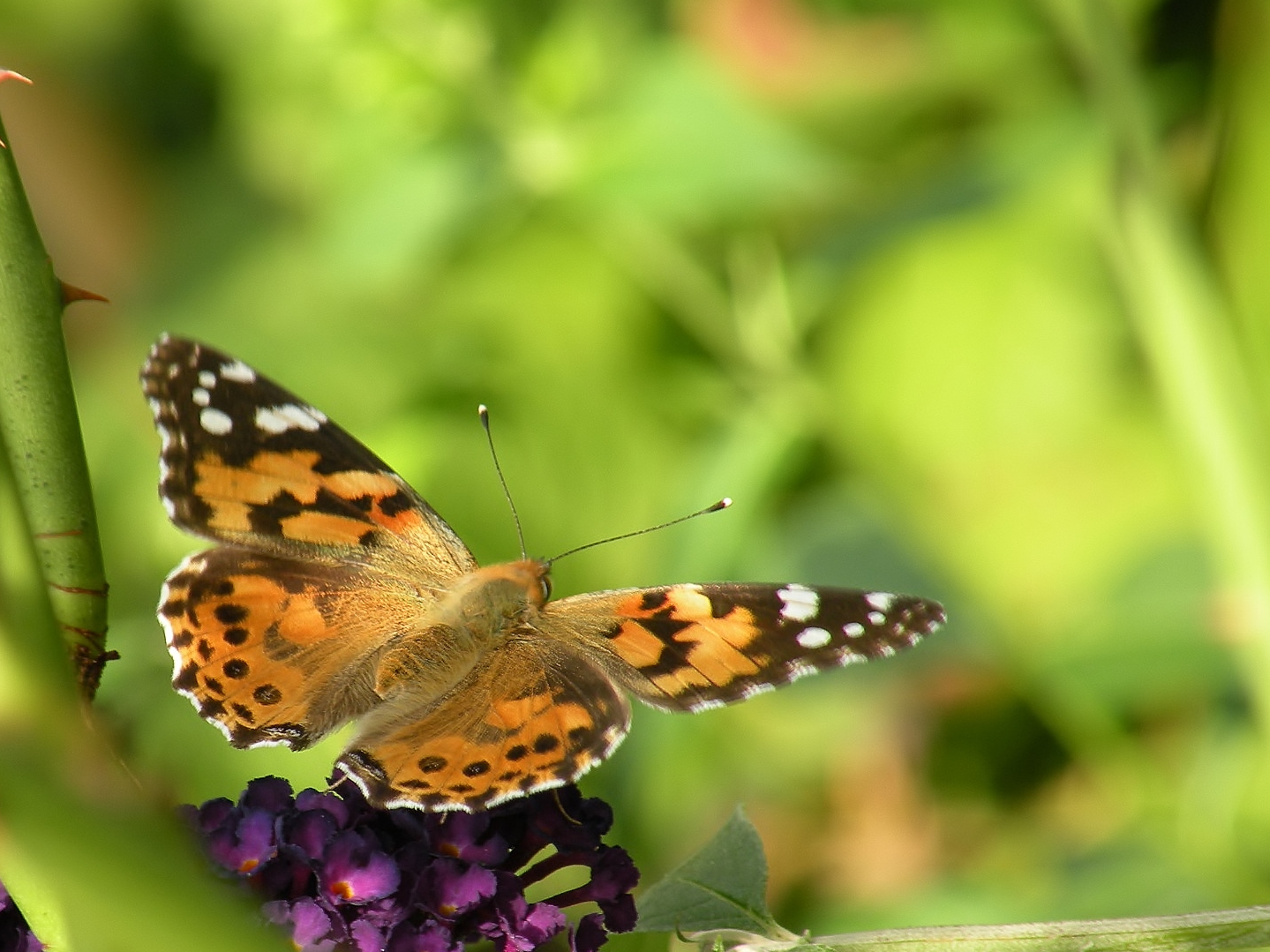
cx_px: 411
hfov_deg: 4.9
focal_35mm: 407
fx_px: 14931
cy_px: 611
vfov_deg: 3.7
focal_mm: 50.7
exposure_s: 1/142
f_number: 4.5
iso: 64
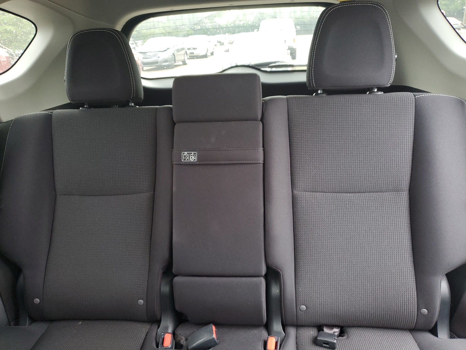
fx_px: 350
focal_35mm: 26
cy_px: 175
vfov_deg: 53.1
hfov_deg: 67.3
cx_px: 233
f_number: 1.5
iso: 139
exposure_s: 1/60.2
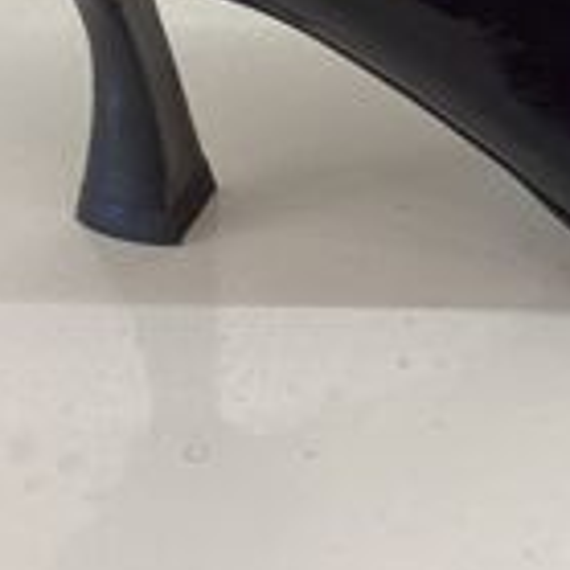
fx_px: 2198
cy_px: -250
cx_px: 763
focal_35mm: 118
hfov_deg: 14.1
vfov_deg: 14.0
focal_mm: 3.3
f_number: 2.4
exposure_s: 1/50
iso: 50
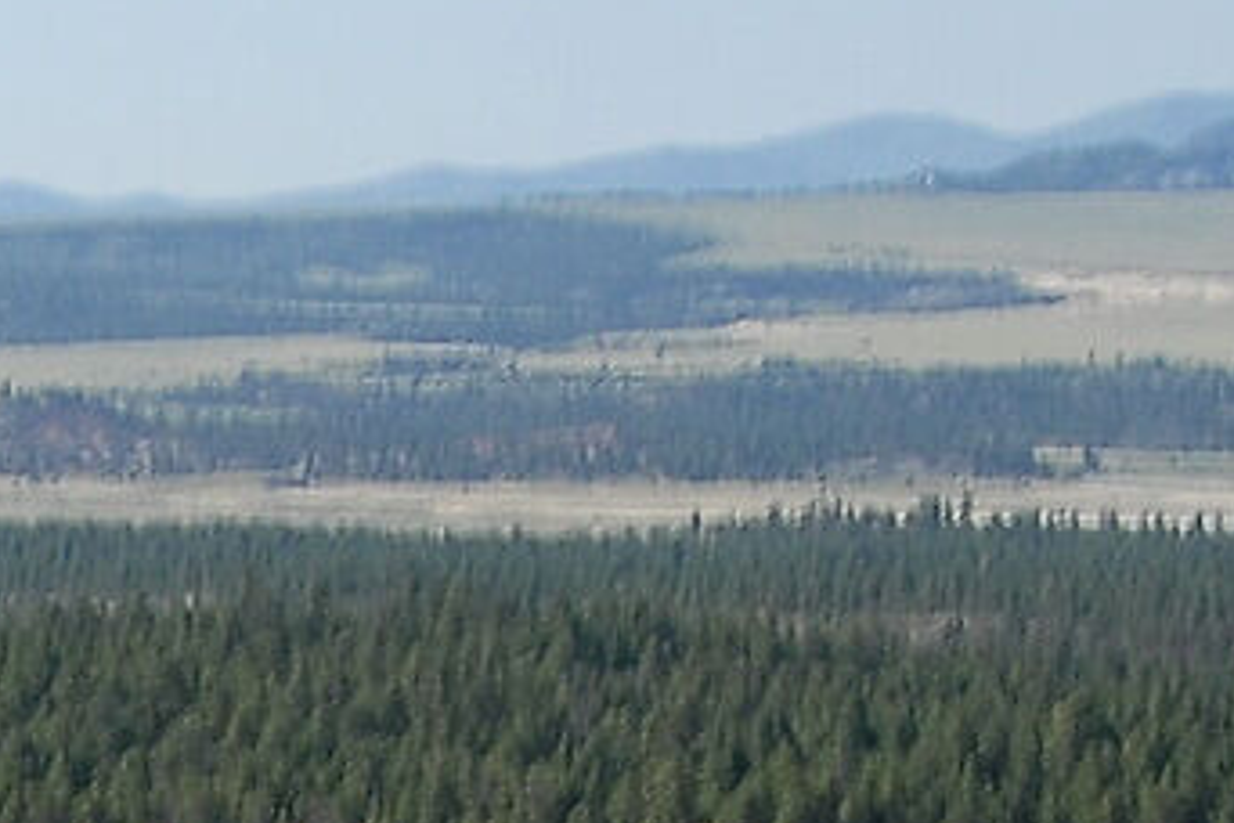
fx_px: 15904
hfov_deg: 4.3
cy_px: 2305
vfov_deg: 2.9
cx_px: -1721
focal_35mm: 464
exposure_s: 1/50
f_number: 7.1
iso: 100
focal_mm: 44
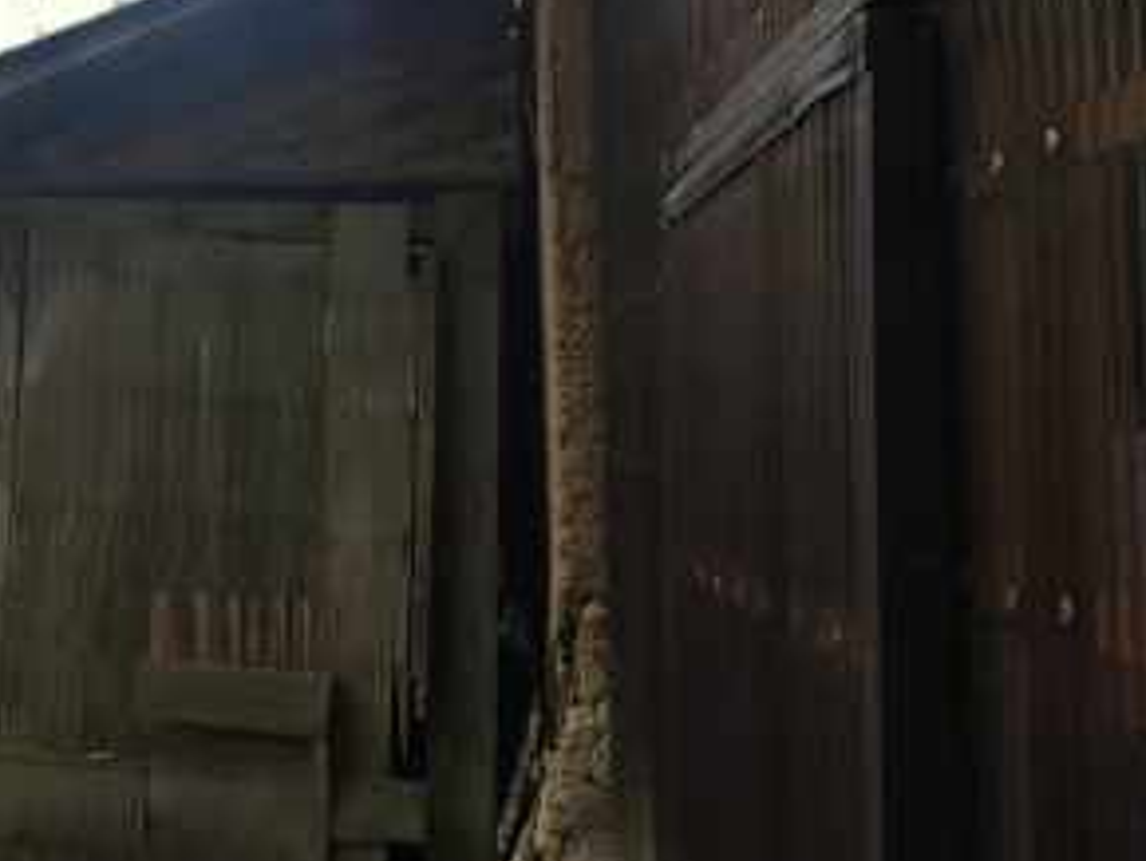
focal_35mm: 43
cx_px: 336
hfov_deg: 42.9
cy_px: 298
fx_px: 1425
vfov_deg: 33.4
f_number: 2.2
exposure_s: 1/30
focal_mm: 4.15
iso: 160
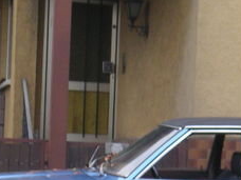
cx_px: 221
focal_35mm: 132
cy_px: 167
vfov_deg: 11.2
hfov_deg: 14.8
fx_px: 919
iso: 100
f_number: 2.9
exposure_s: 1/45
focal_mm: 7.3
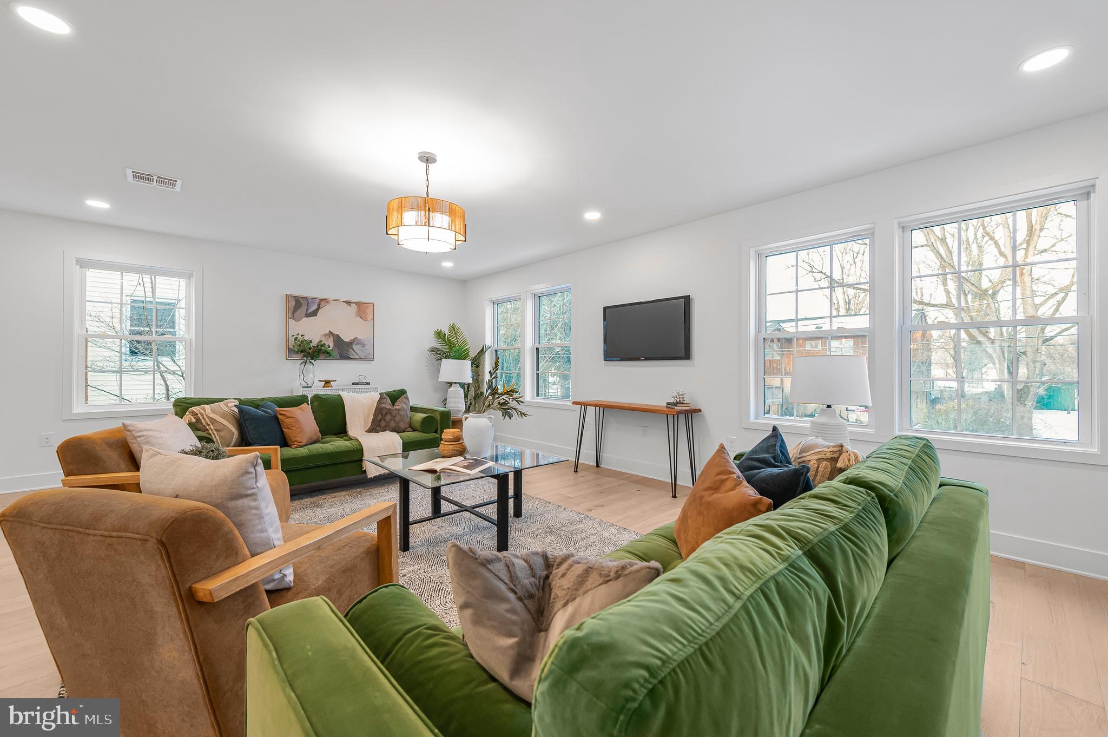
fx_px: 431
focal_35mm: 14
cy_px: 368
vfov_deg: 81.1
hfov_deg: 104.3
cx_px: 554
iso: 1600
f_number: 8
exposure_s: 1/50
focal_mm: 14
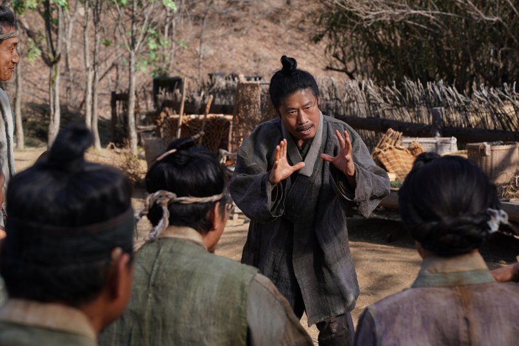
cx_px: 260
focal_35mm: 70
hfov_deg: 28.8
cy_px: 173
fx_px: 1009
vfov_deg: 19.4
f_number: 5.6
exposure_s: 1/250
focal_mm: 70
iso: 100
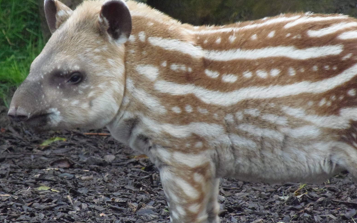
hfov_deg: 2.8
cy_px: 130
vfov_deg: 1.8
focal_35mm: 742
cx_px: 177
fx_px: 7219
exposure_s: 1/250
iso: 400
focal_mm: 126.2
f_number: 5.3
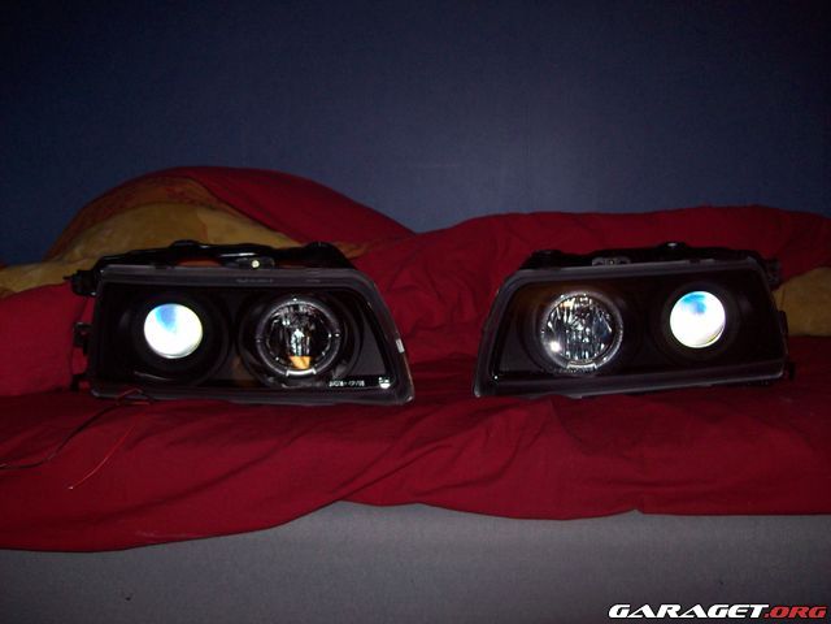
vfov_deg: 39.7
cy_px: 312
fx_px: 864
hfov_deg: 51.4
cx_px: 416
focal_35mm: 36
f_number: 2.7
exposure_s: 1/64
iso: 80
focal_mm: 6
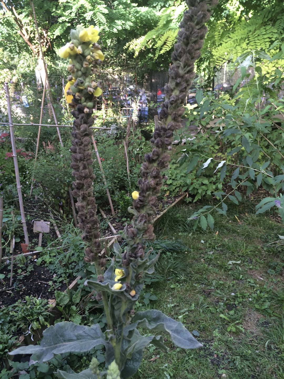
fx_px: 317
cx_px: 142
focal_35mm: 29
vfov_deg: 61.7
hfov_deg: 48.2
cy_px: 190
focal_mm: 4.15
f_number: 2.2
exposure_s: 1/101
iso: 32
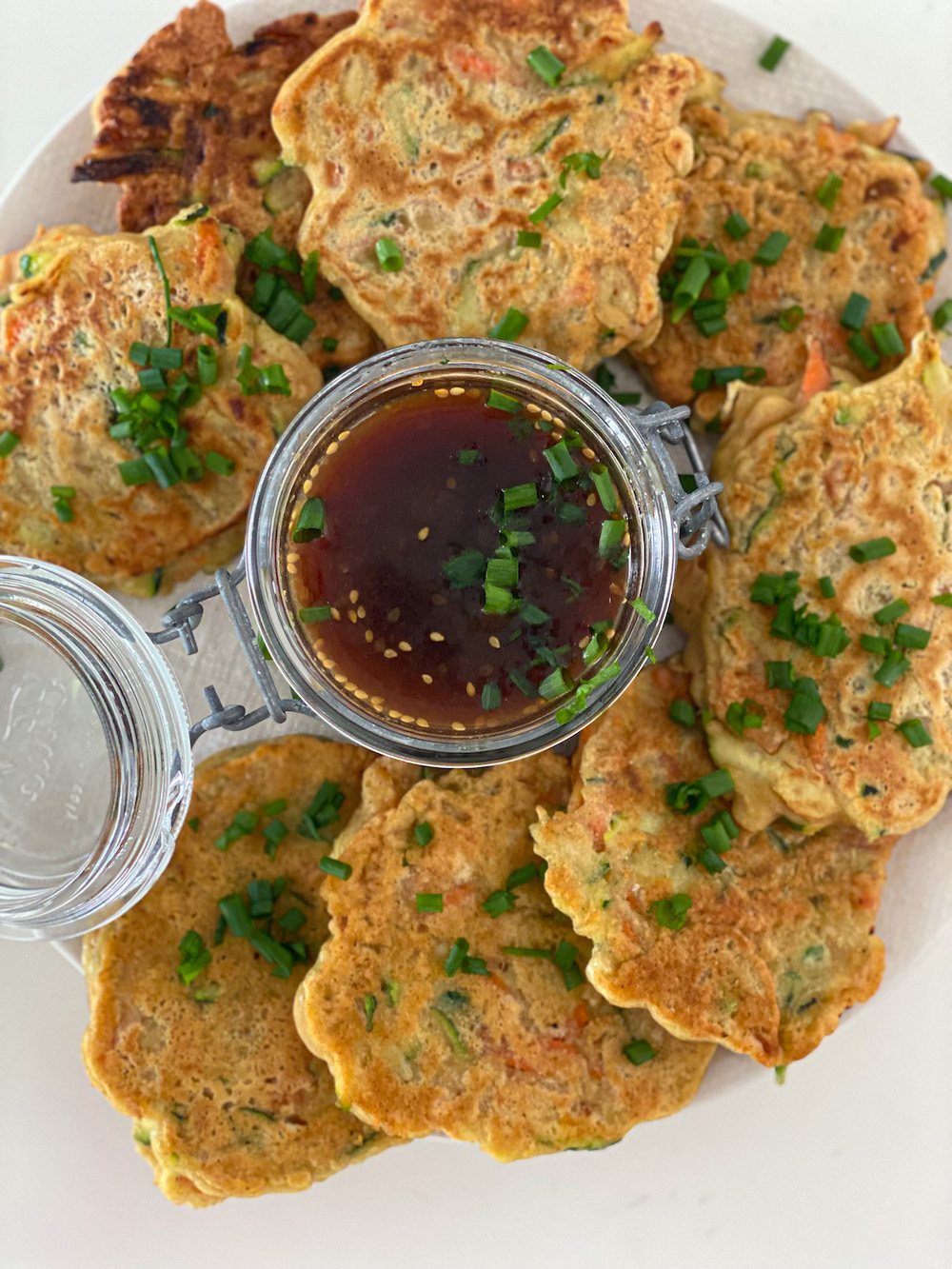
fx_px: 1906
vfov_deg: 36.8
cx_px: 476
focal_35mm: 52
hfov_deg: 28.0
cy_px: 634
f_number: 2
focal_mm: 6
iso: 160
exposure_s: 1/120
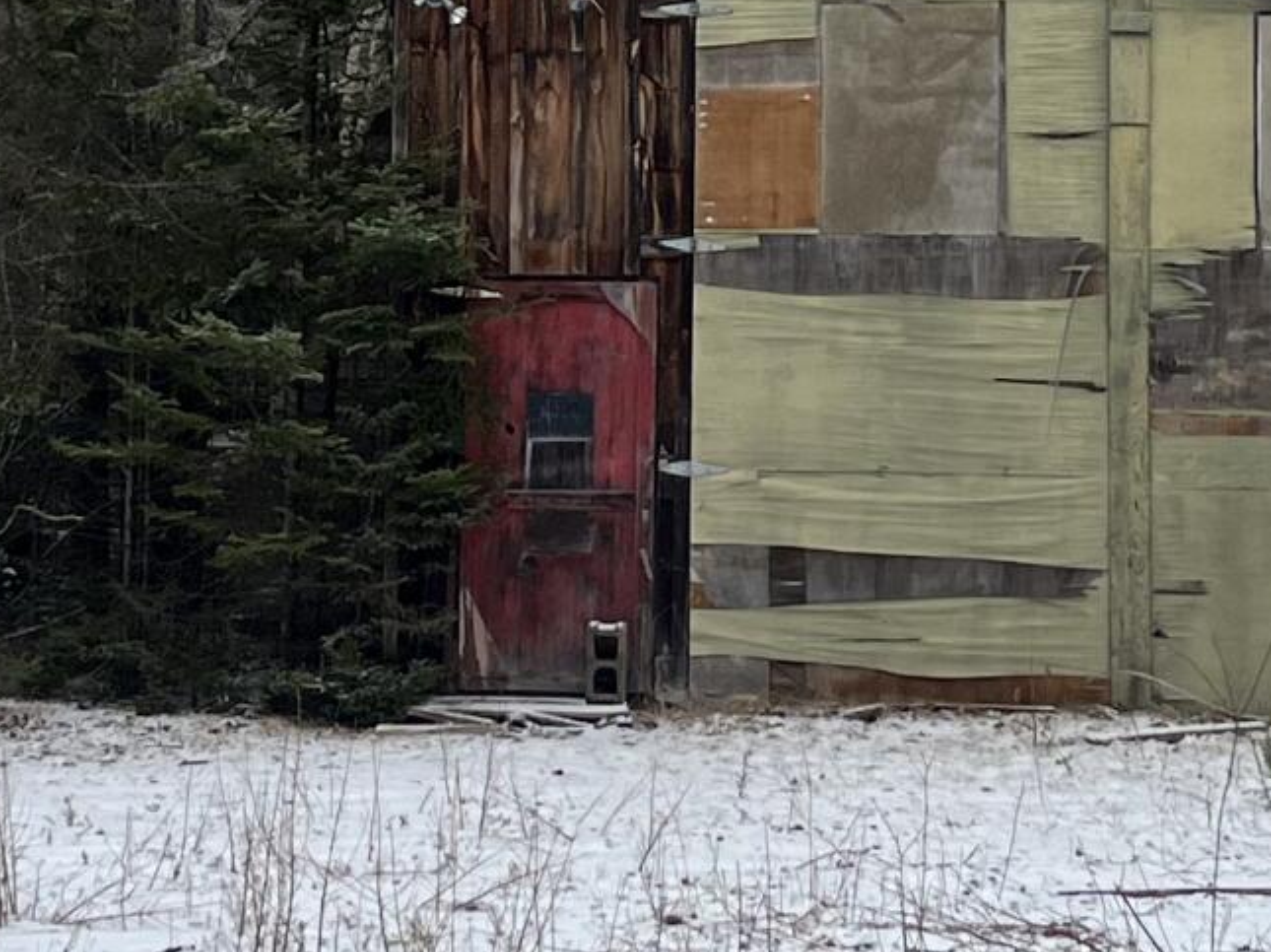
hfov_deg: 16.3
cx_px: 694
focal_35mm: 121
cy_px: -171
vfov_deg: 12.0
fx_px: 4440
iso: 50
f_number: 1.6
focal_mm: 5.1
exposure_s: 1/2268
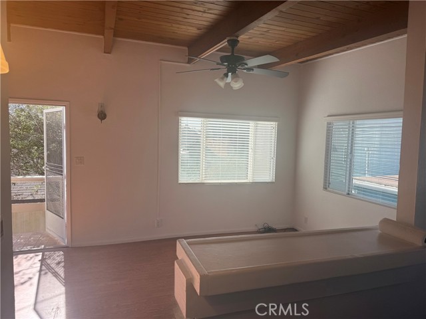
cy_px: 160
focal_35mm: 24
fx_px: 295
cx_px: 213
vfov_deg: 56.8
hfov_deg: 71.6
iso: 80
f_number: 1.78
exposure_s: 1/967
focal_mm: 6.76
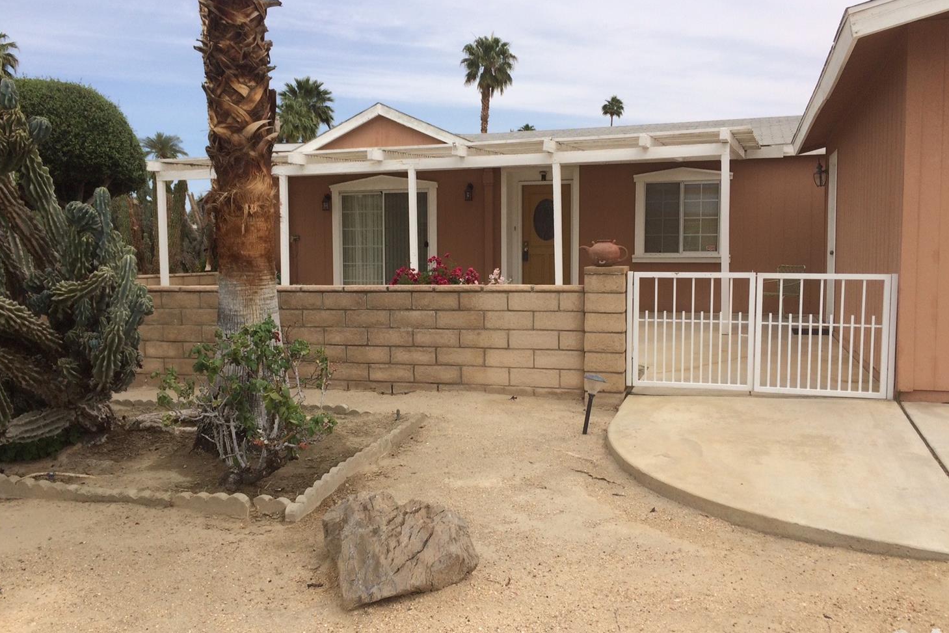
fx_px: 817
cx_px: 472
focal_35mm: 31
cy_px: 312
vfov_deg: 42.3
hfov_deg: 60.3
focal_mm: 4.15
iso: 32
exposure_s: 1/2740
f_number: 2.2
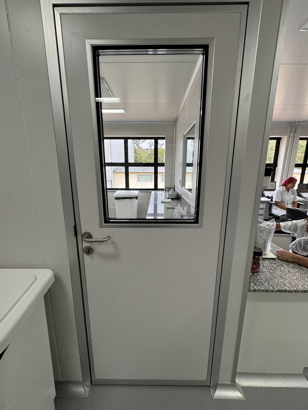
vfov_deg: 102.1
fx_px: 166
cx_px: 154
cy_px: 205
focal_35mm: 14
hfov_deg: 85.7
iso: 125
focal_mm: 2.22
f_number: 2.2
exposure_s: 1/120
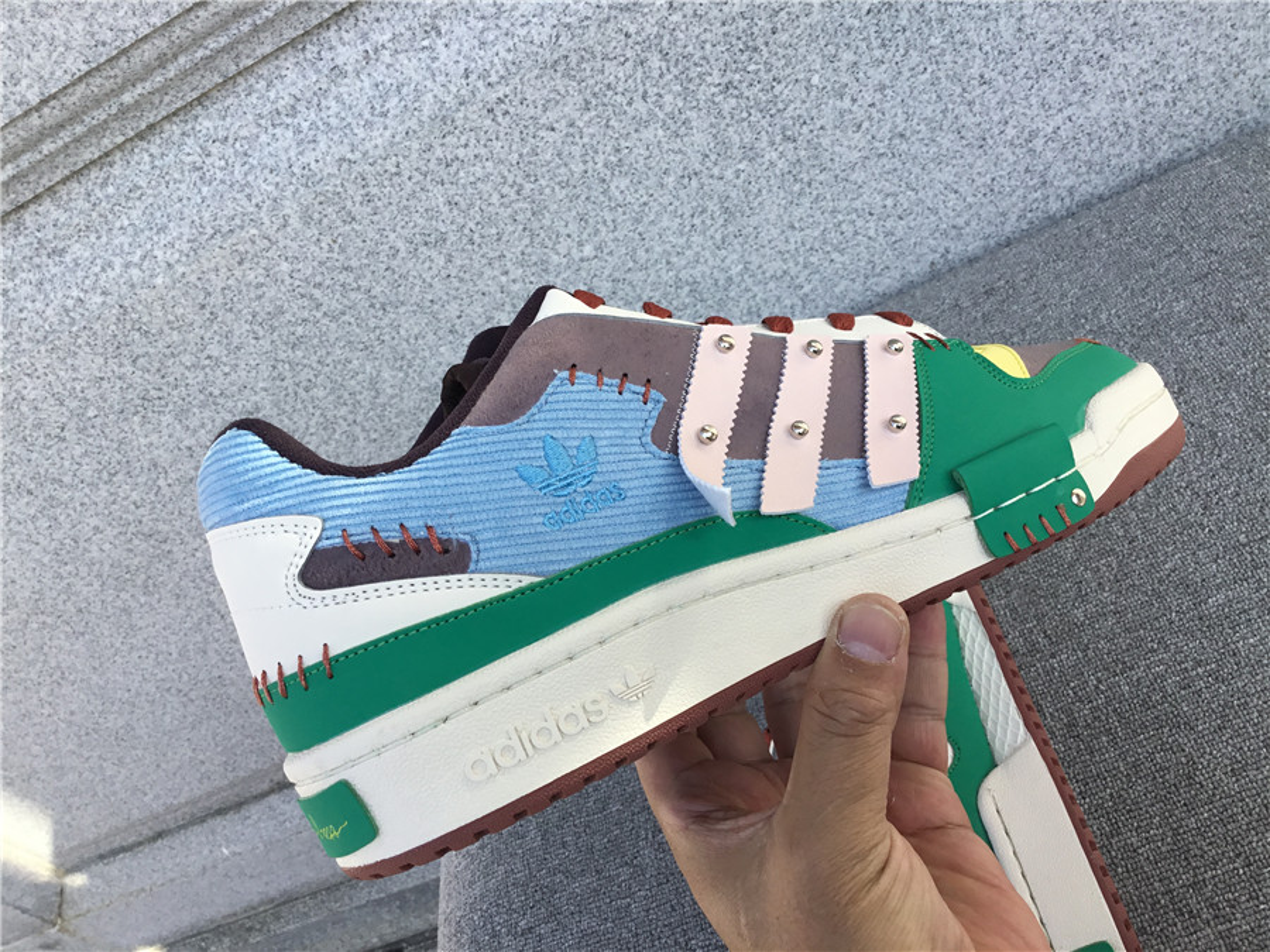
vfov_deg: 45.4
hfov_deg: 58.4
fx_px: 1137
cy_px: 476
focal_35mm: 31
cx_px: 635
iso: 25
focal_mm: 3.3
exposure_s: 1/543
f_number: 2.4
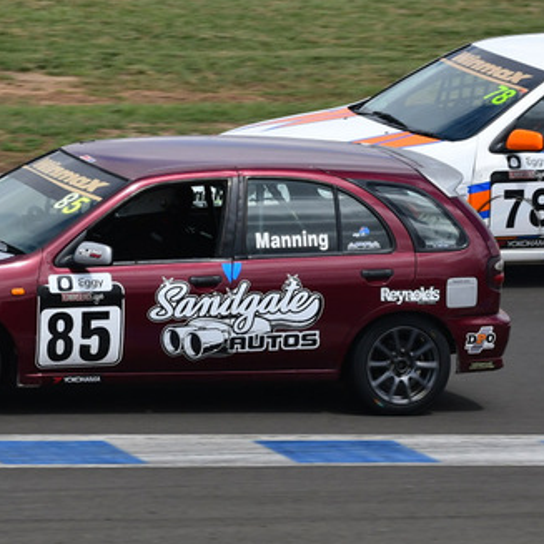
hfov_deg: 2.2
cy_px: 120
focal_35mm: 780
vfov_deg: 2.2
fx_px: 13868
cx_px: 88
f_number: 10
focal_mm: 250
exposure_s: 1/640
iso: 320
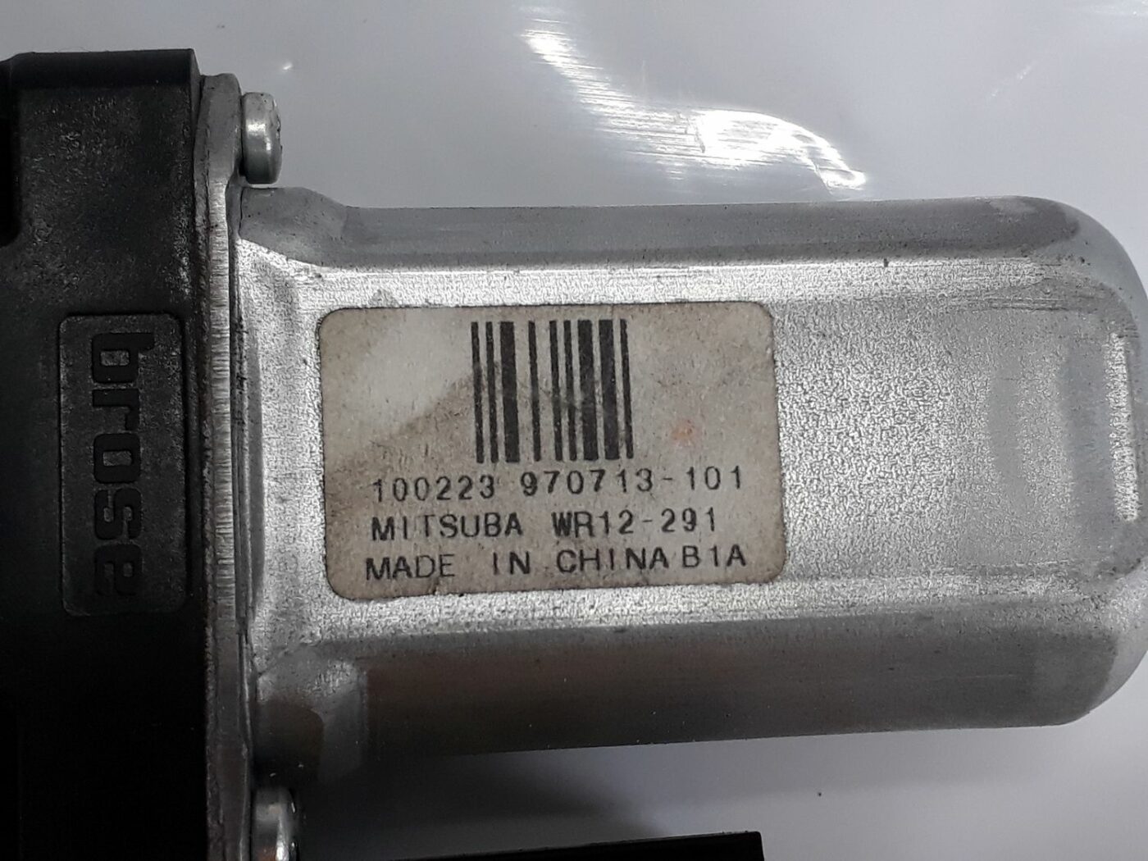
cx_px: 574
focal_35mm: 27
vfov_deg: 51.4
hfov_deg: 65.3
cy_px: 430
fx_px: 895
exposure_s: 1/33
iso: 80
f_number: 1.9
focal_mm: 3.6
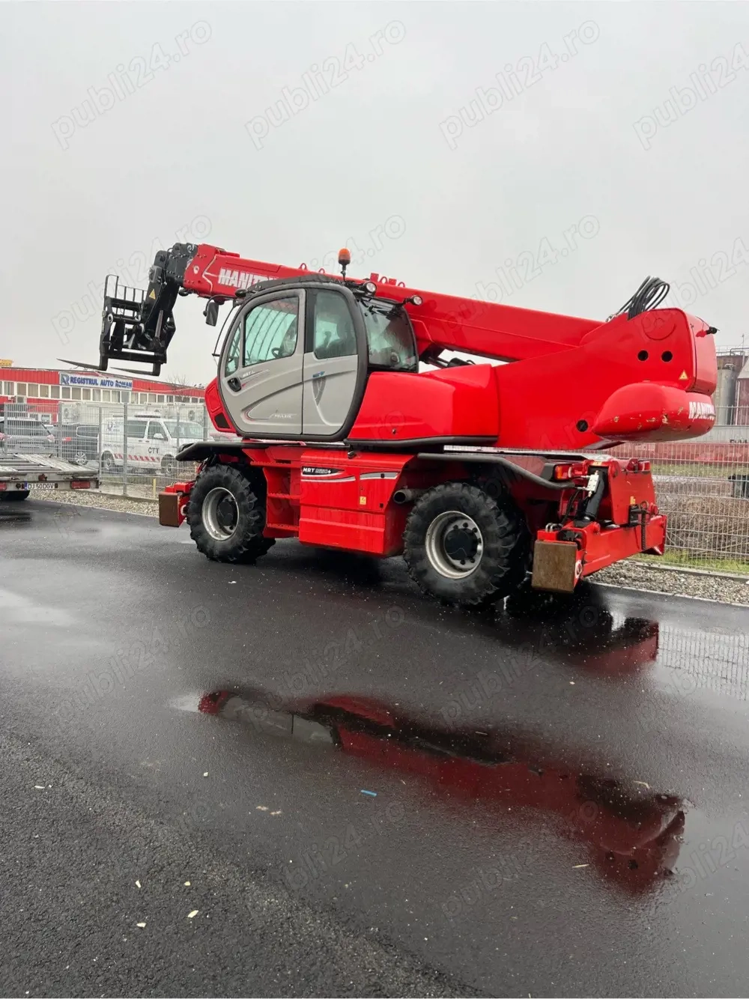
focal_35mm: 26
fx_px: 750
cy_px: 500
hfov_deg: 53.0
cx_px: 374
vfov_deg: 67.3
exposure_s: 1/189
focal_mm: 5.7
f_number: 1.5
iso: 40
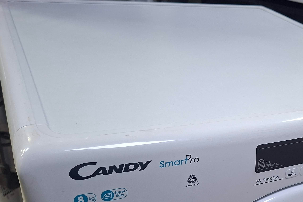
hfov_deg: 44.2
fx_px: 353
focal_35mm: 42
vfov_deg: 30.2
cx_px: 242
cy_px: 189
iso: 200
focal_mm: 5.54
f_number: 1.8
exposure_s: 1/50
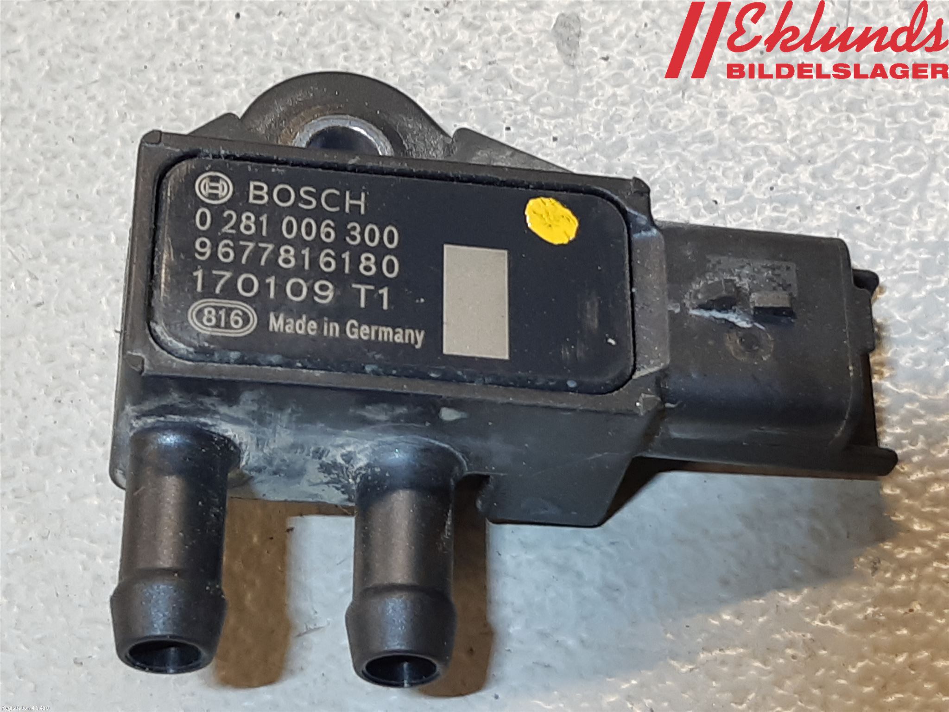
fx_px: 713
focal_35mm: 26
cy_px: 356
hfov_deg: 67.3
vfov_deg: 53.1
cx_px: 474
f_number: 1.7
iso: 64
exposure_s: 1/50
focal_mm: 3.93
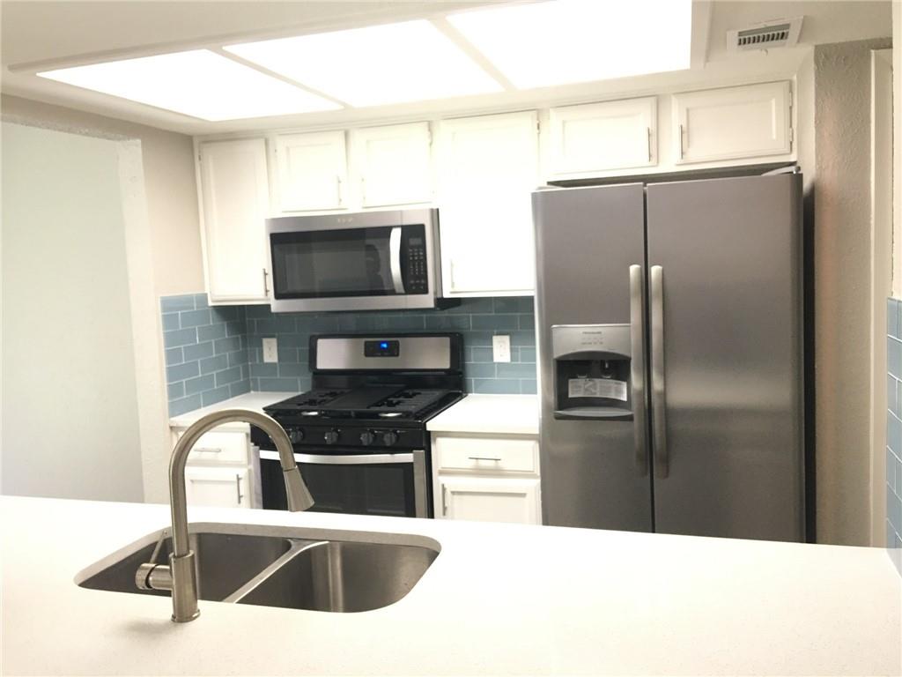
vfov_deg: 48.2
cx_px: 451
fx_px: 756
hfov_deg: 61.7
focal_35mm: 29
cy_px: 338
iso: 40
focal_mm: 4.15
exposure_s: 1/15
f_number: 2.2
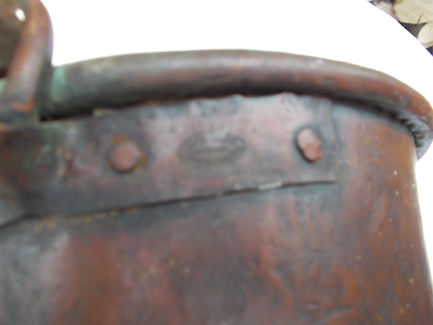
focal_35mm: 26
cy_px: 162
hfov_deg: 67.3
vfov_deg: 53.1
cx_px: 216
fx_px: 325
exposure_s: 1/30
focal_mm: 4.6
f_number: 3.2
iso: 80
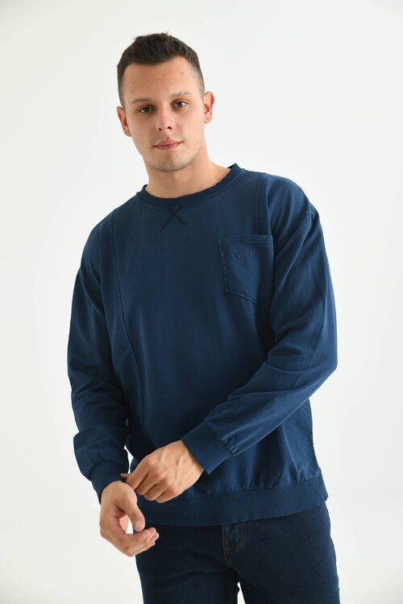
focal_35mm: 55
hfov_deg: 24.6
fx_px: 923
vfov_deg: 36.2
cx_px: 202
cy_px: 302
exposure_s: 1/125
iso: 160
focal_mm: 55
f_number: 5.6
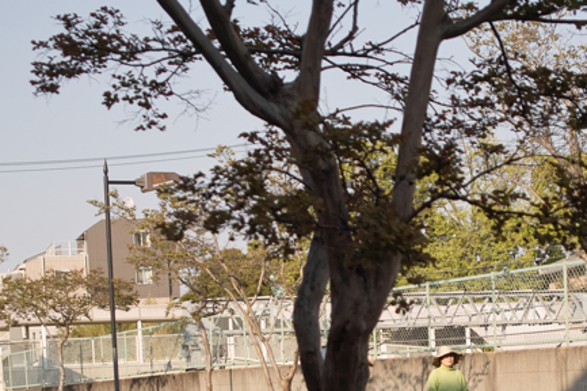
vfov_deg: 13.8
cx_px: 420
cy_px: 440
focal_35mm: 97
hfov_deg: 20.9
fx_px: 1580
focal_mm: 24.2
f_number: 2.8
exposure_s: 1/1000
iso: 100
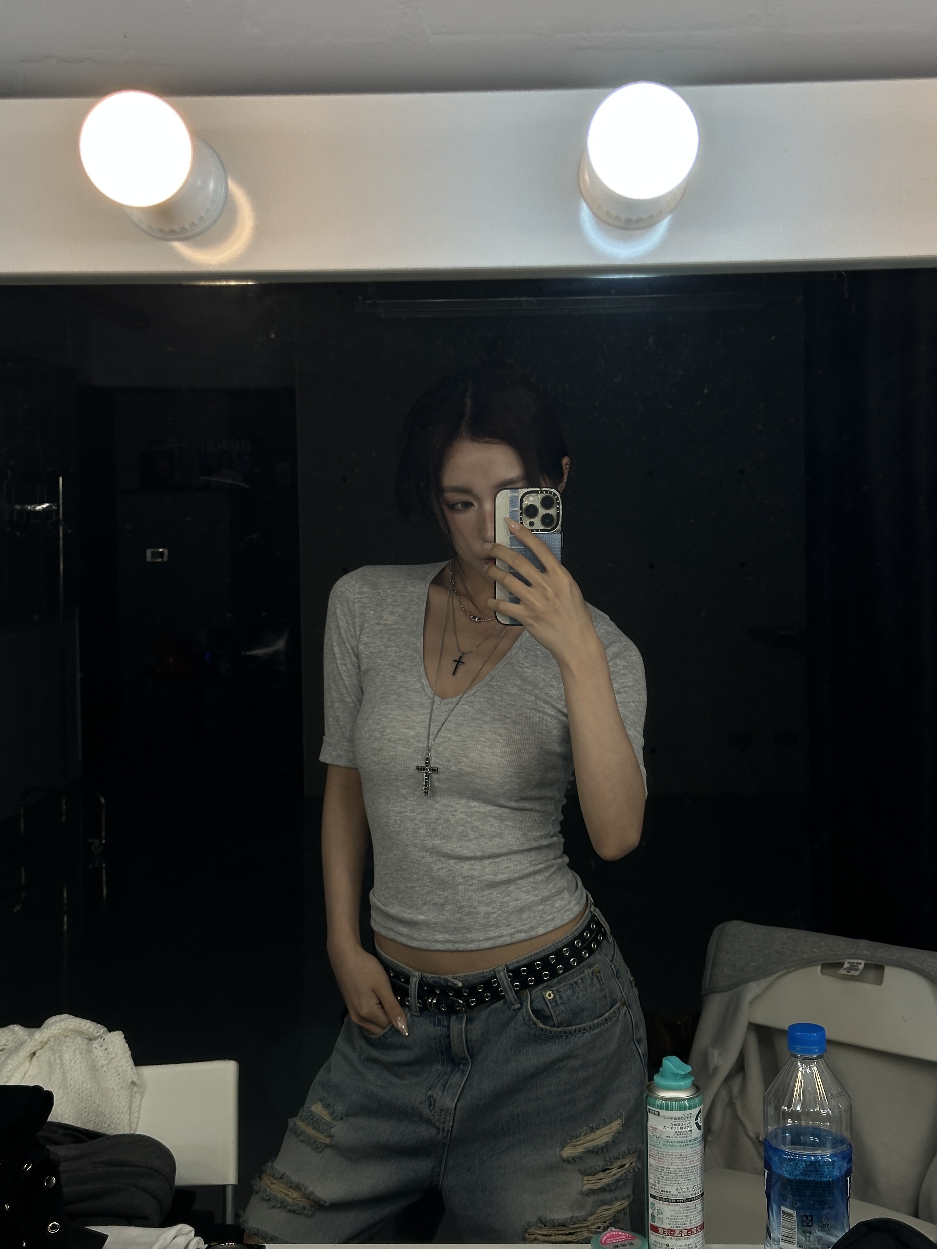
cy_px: 624
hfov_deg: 30.3
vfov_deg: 39.7
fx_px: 1732
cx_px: 468
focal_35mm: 48
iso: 80
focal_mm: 6.86
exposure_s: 1/120
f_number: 1.78
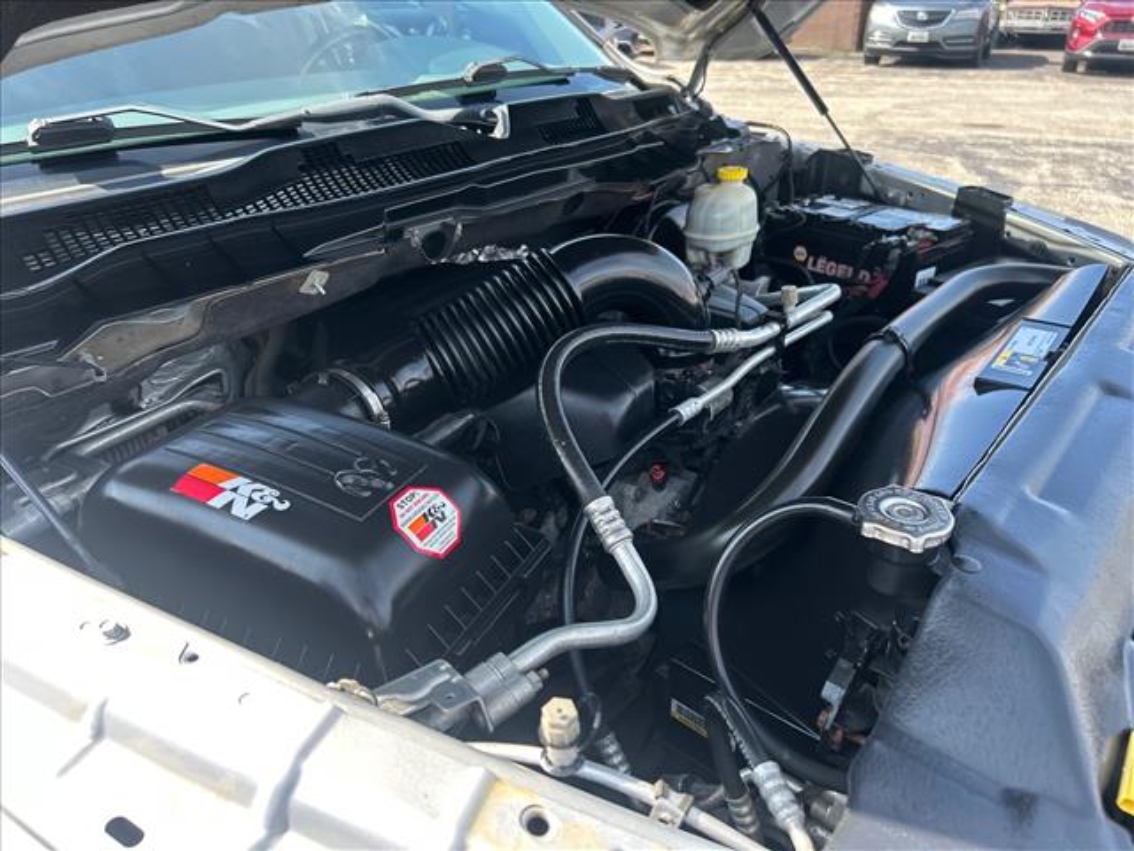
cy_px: 426
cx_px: 567
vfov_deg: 53.1
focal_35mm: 26
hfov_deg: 67.3
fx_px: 852
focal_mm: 5.7
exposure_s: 1/446
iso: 50
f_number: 1.5
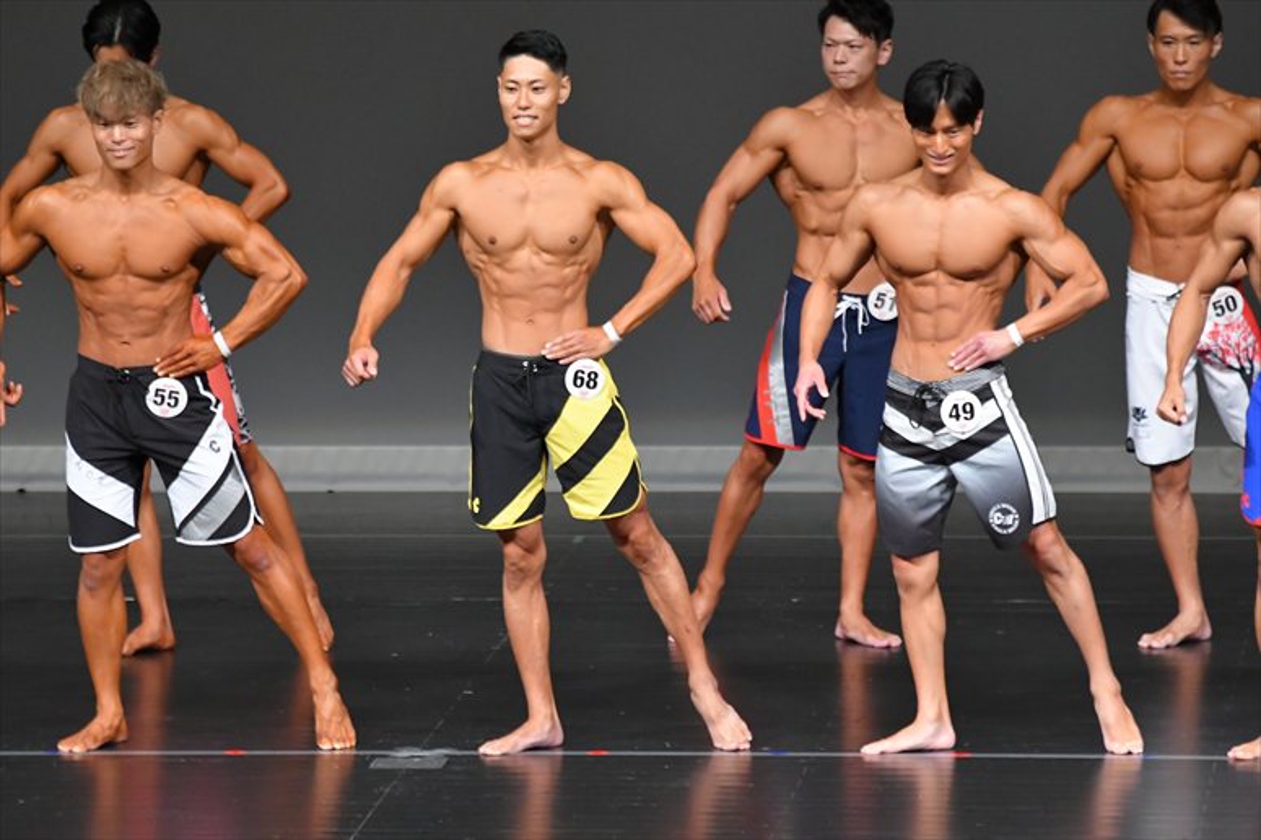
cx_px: 630
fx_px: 11029
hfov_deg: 6.5
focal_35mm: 315
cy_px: 420
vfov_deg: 4.4
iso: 4000
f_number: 5.6
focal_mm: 210
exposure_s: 1/400
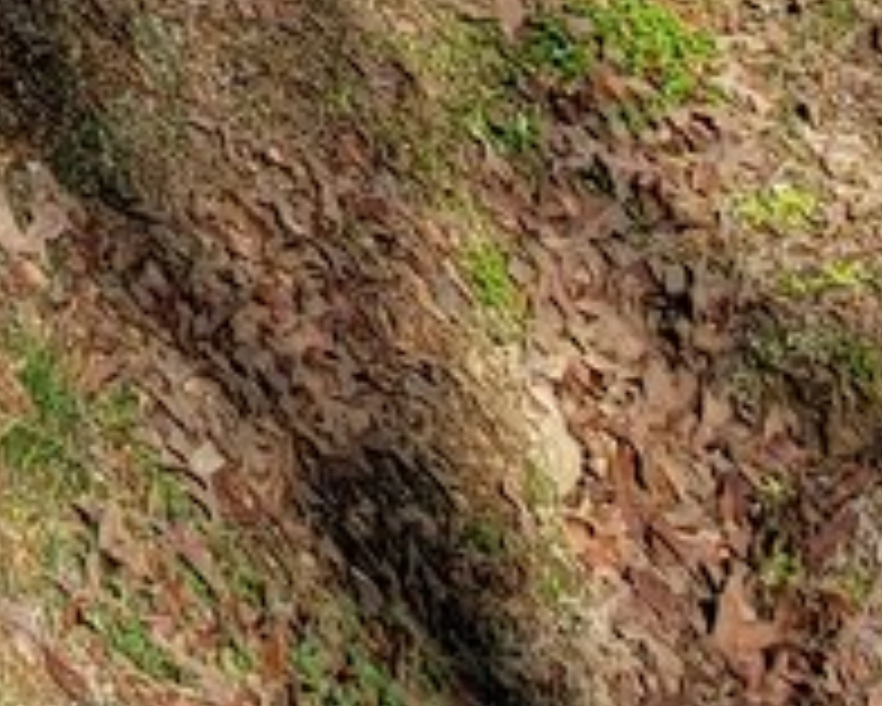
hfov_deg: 16.0
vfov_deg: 10.0
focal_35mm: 98
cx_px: -785
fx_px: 2559
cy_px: -1603
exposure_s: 1/1212
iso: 50
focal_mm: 2.2
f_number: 2.2
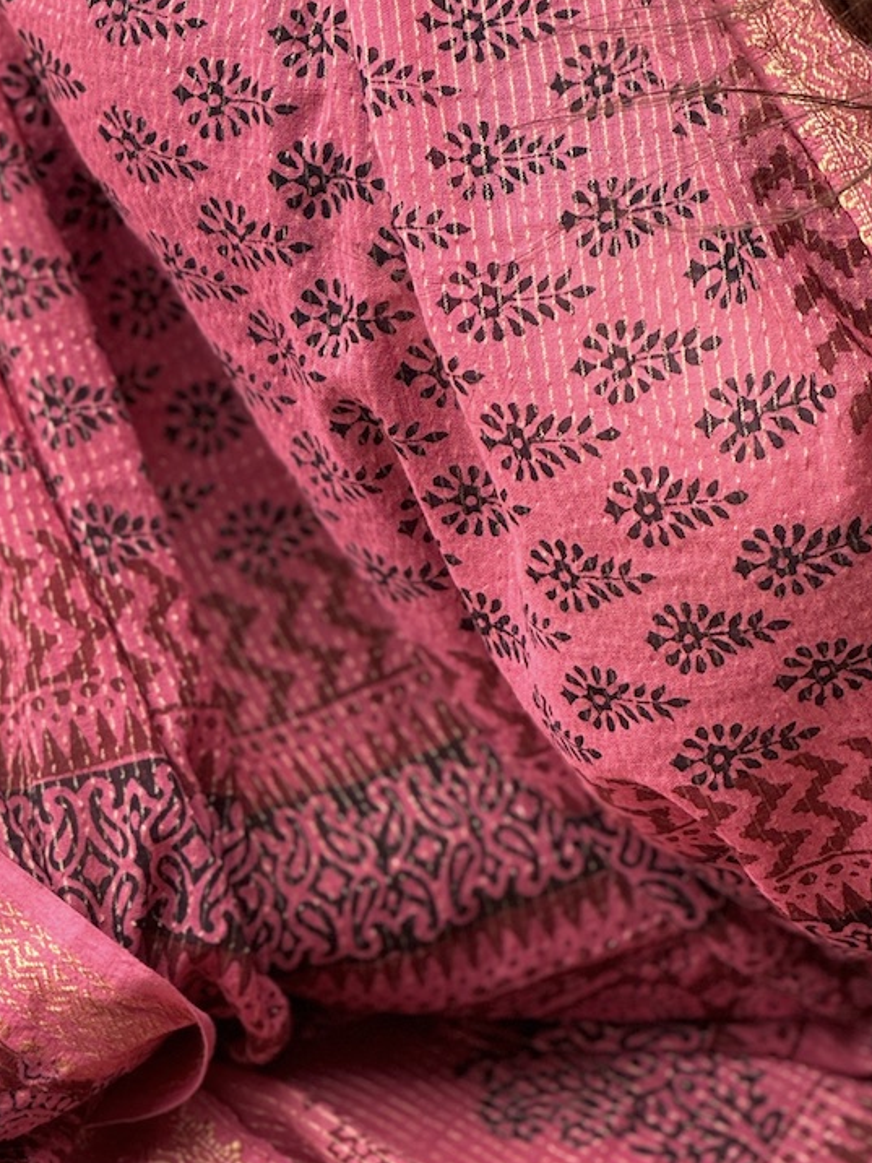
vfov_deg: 12.8
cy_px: 179
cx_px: 282
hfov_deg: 9.7
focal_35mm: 153
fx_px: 5139
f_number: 2.8
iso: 32
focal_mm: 9
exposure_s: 1/99
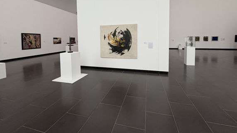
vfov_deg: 65.3
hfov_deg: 99.3
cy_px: 44
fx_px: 101
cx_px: 121
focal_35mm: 16
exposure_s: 1/100
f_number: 2.2
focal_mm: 2.22
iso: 200
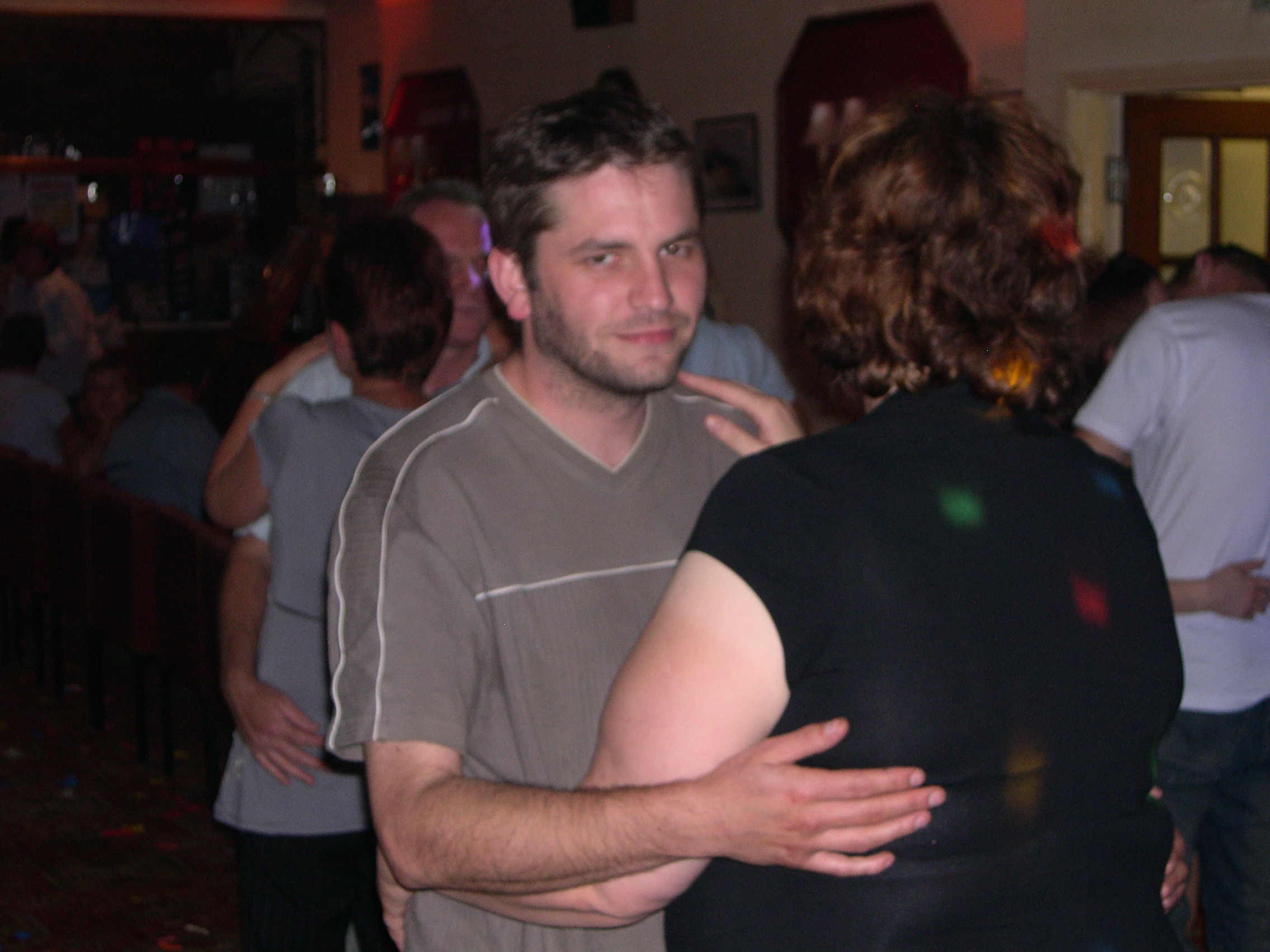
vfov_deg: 19.1
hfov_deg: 25.3
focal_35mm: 77
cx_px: 635
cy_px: 476
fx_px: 2825
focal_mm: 16.3
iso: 255
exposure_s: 1/60
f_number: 4
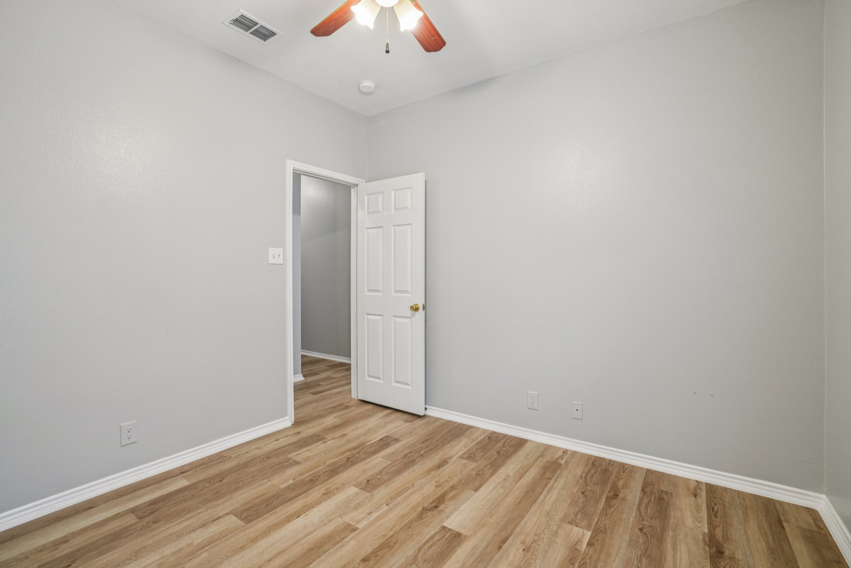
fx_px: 378
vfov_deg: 73.7
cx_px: 426
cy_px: 284
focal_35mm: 16
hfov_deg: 96.7
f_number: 8
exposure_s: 1/10
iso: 400
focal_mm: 16
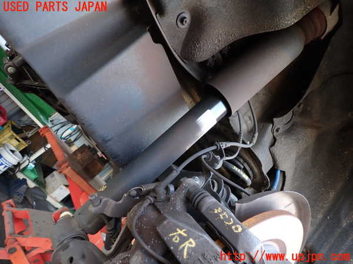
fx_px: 255
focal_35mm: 25
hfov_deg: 69.4
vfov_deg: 54.9
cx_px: 176
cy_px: 132
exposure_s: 1/60
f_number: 2
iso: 200
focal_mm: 4.5
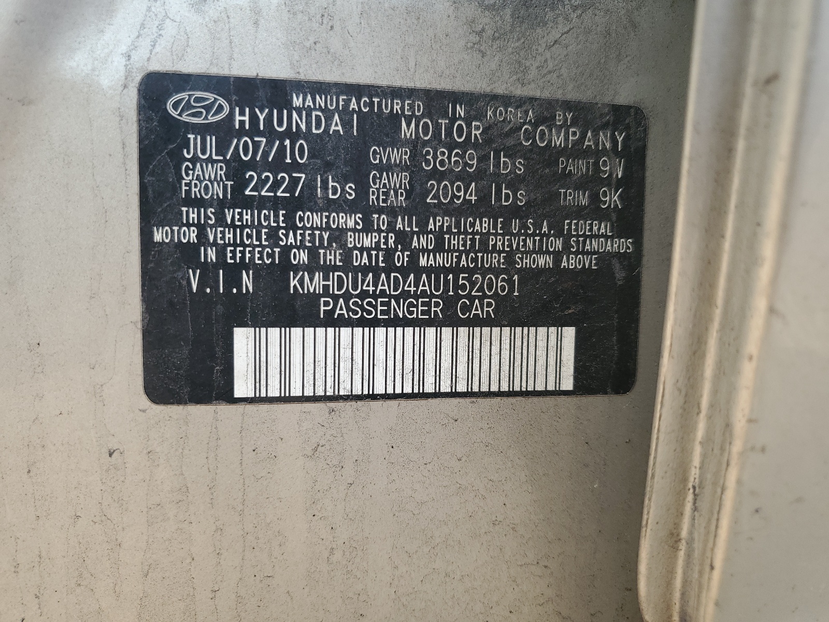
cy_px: 311
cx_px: 414
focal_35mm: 26
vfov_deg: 53.1
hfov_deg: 67.3
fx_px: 623
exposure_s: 1/270
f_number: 1.5
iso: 50
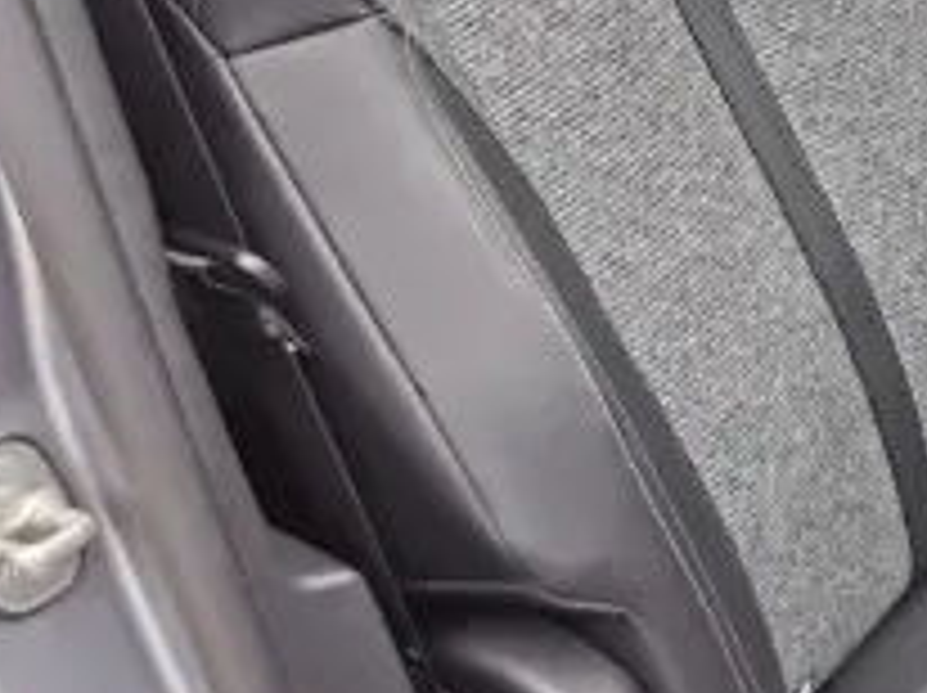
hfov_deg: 20.4
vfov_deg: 17.4
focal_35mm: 84
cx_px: 1332
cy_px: 180
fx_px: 2247
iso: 64
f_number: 1.6
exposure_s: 1/99.9
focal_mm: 5.56
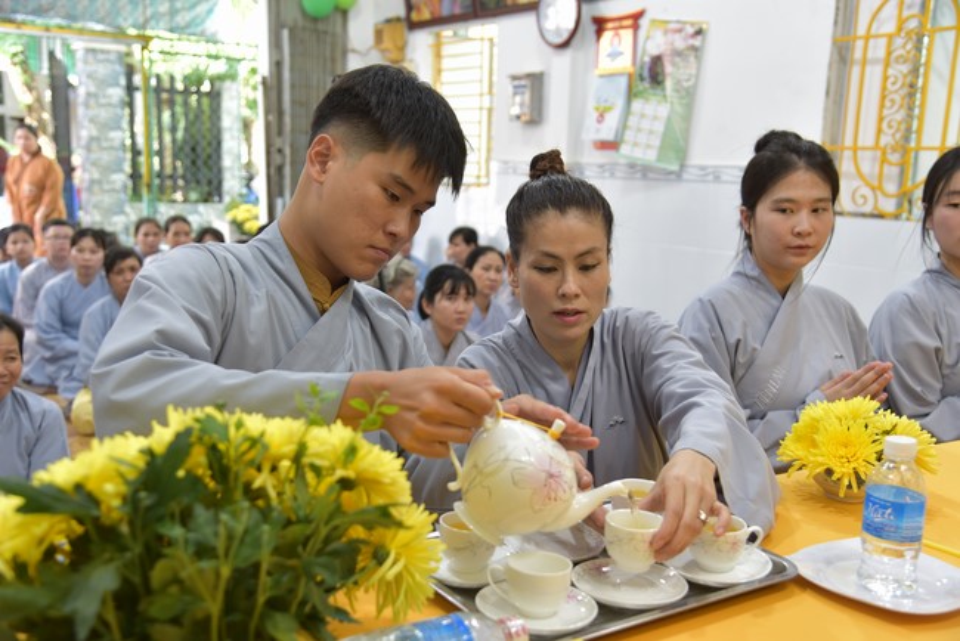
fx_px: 1067
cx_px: 480
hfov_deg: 48.4
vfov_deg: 33.4
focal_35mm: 40
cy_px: 320
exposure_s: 1/60
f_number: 4
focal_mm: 40
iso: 720
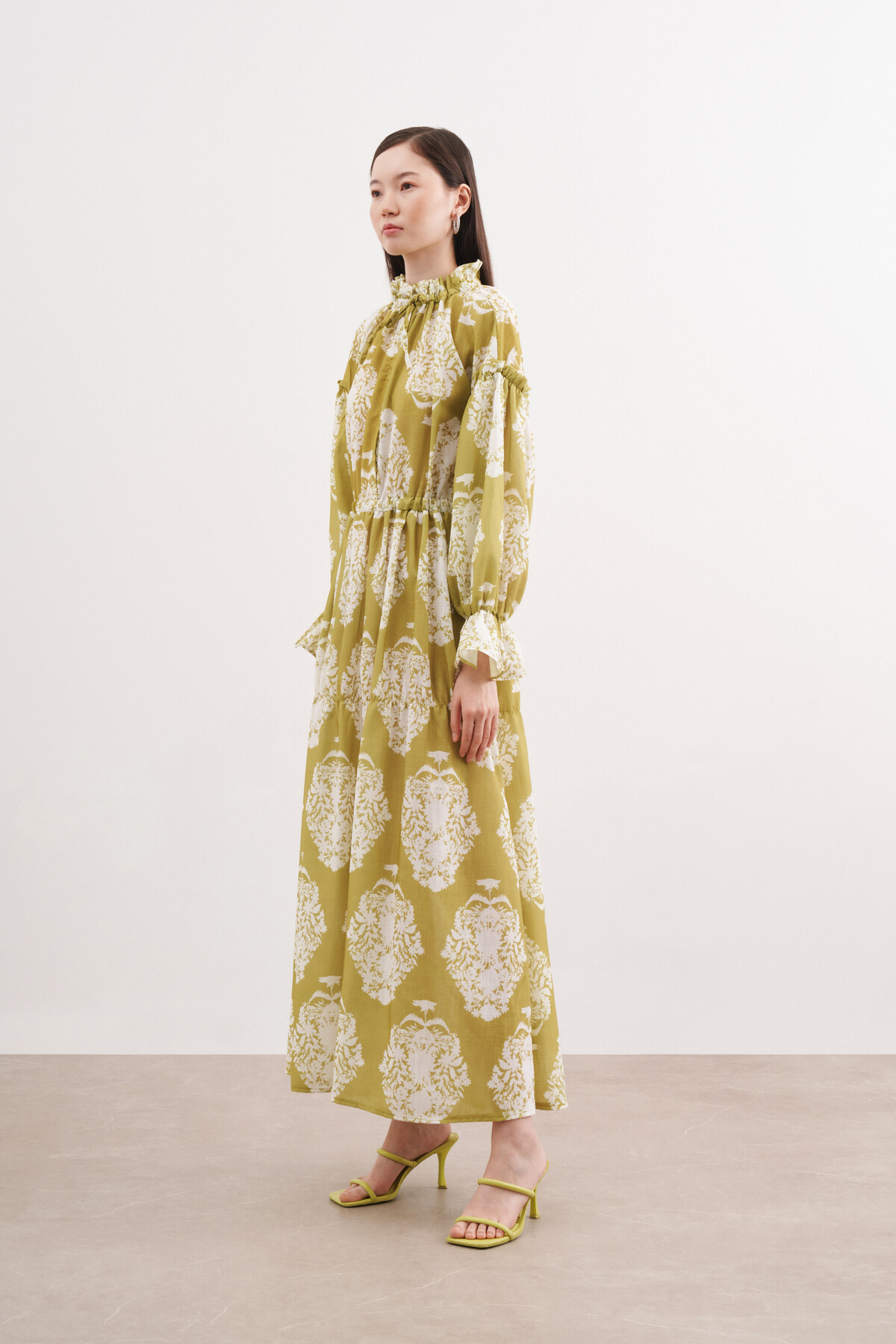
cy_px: 672
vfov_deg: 38.9
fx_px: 1904
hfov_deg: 26.5
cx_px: 448
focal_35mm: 51
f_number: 11
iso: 400
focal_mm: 51
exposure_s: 1/160
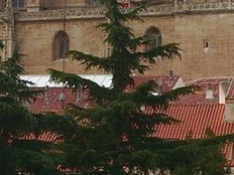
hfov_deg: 7.2
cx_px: 120
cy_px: 10
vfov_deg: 5.4
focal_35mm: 274
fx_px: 1852
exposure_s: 1/200
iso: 50
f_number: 5.6
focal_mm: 10.2
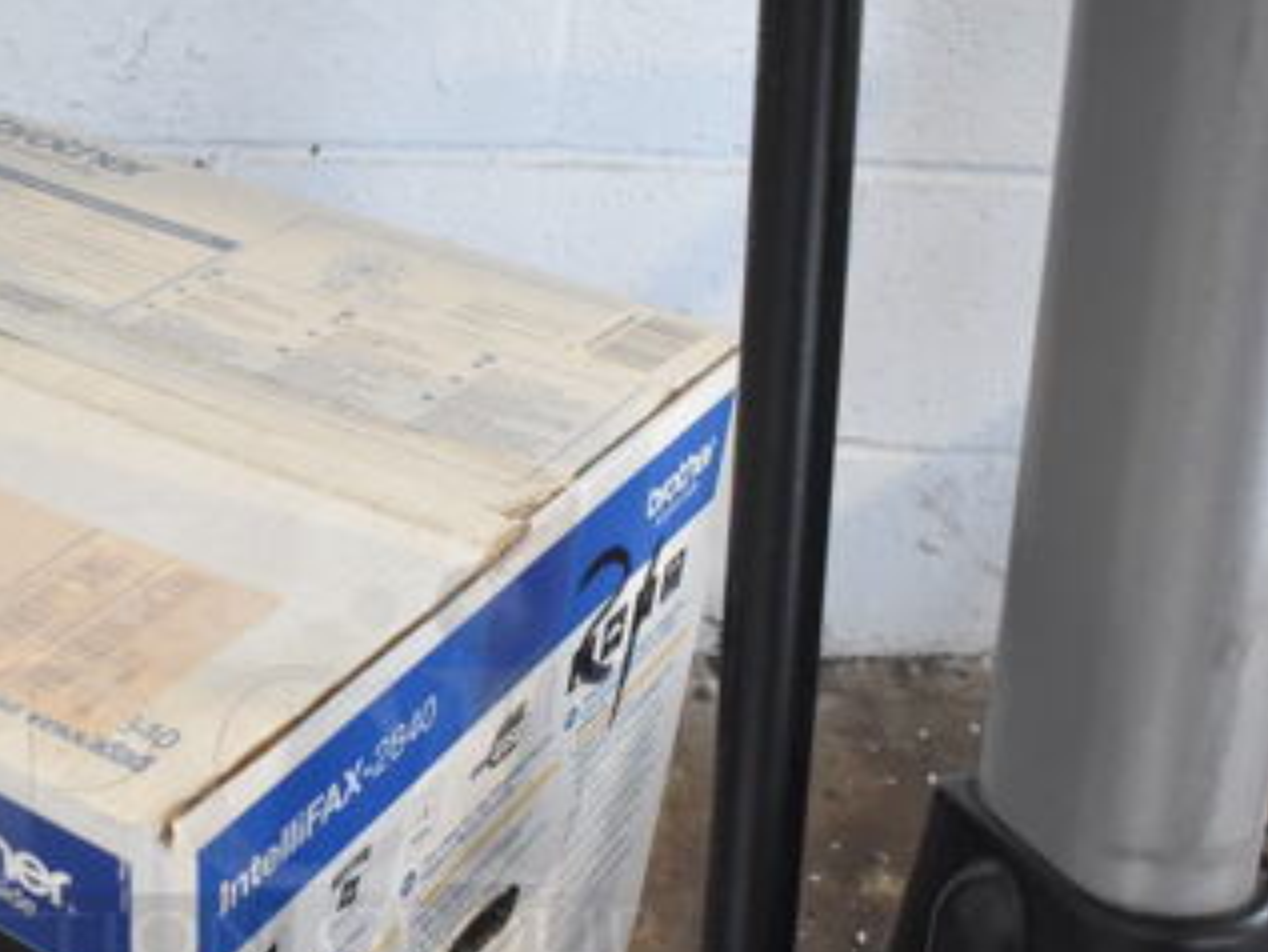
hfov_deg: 36.8
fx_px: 1832
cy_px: 768
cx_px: 248
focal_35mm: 50
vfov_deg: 28.5
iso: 3200
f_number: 3.5
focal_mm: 18
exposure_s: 1/125
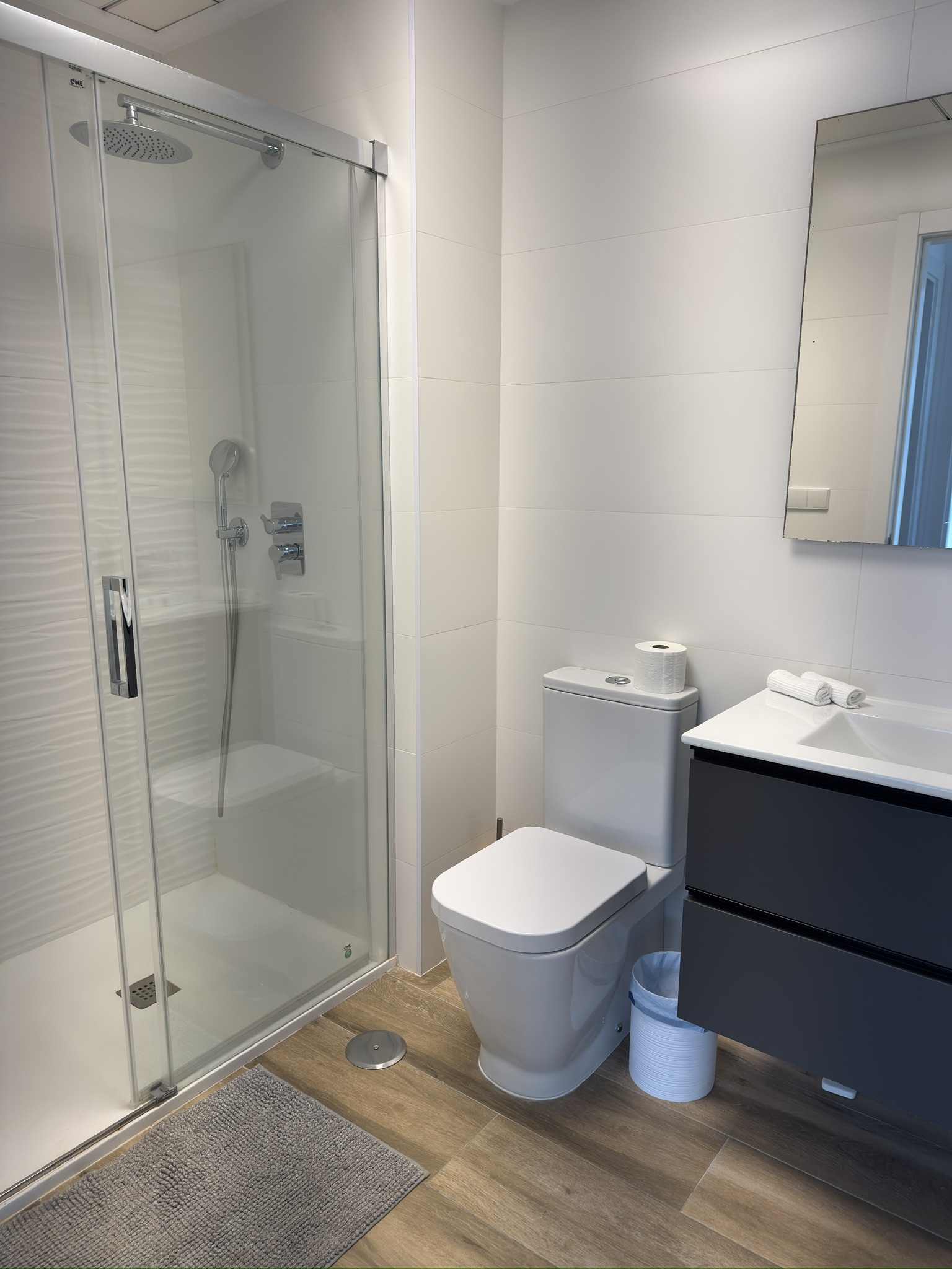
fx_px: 880
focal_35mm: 24
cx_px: 476
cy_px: 634
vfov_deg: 71.6
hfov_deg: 56.8
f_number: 1.78
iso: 80
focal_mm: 6.76
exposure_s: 1/221
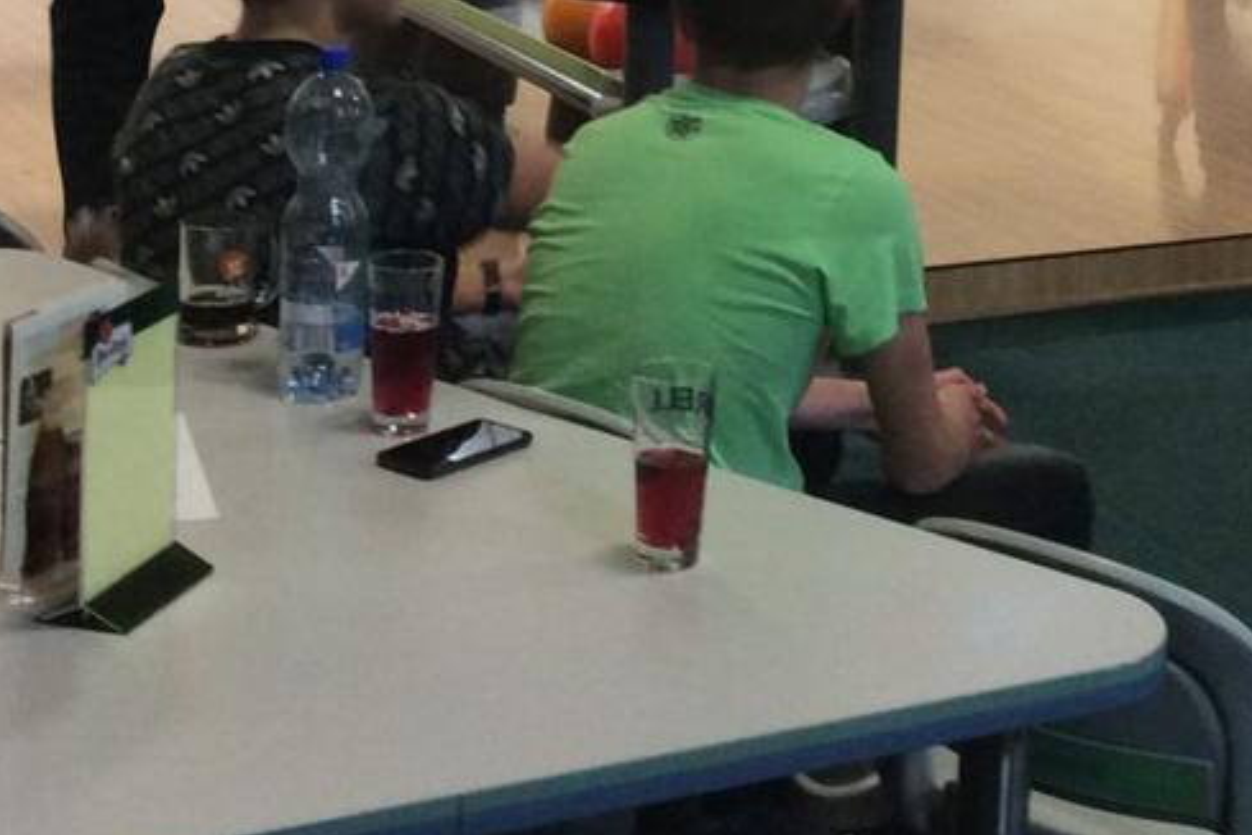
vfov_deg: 14.5
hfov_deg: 22.3
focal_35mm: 91
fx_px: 3165
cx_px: 842
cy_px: -199
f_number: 2.4
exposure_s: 1/25
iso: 125
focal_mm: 3.3
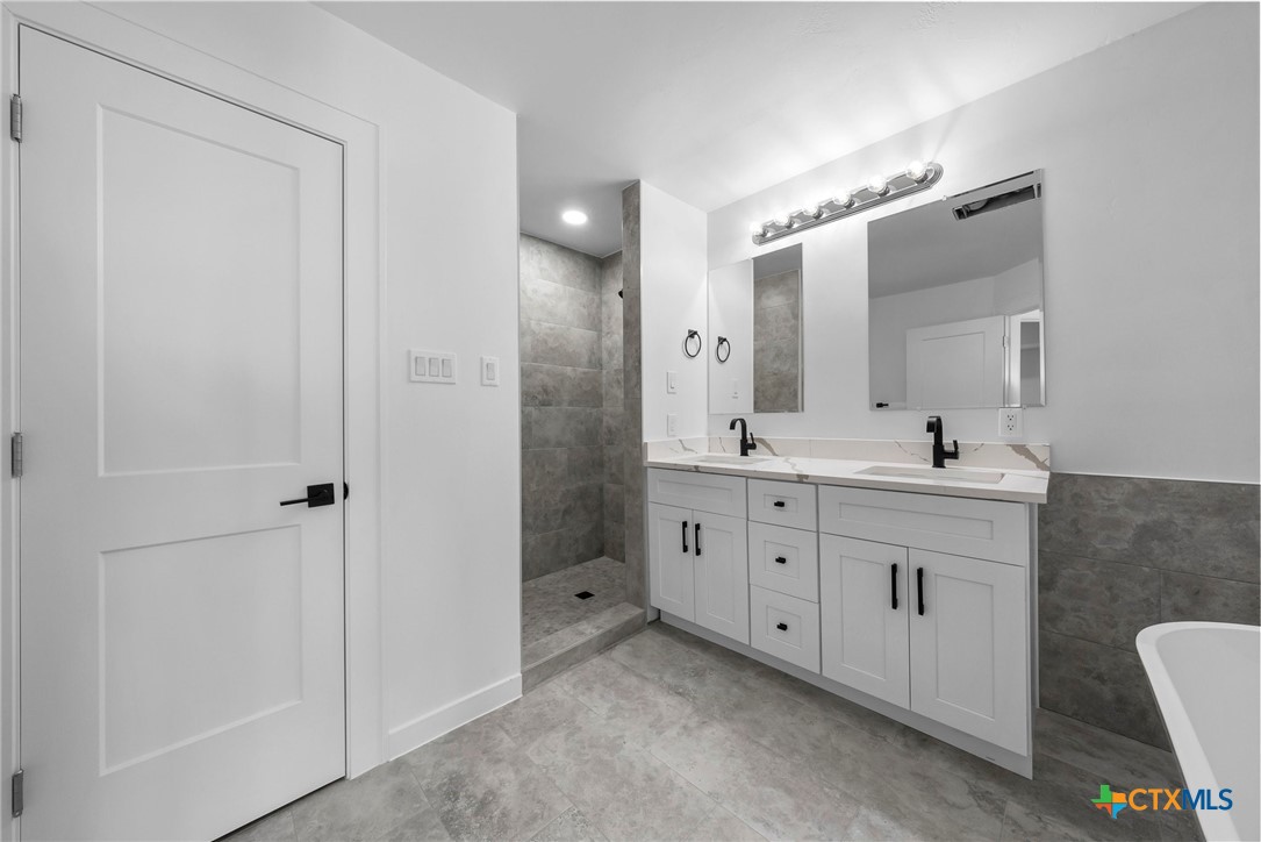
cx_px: 630
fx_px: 420
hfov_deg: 112.6
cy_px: 421
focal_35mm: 12
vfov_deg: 90.0
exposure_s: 1/4
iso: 800
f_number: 11
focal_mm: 12
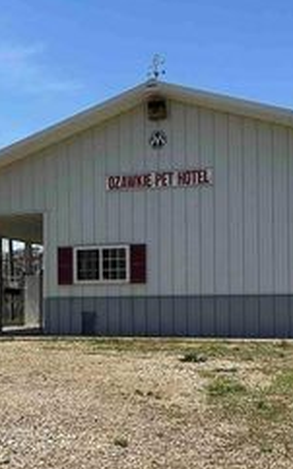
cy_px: 292
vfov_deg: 35.5
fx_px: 729
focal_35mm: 57
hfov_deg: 22.4
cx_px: 62
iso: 50
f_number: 1.5
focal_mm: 5.7
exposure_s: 1/5587
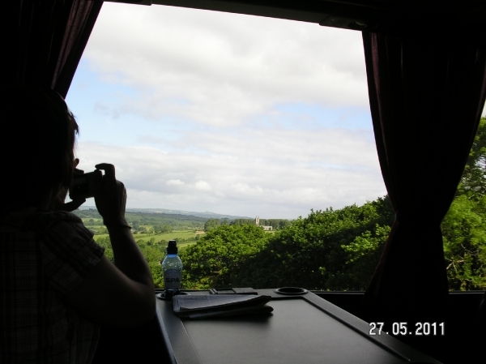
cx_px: 243
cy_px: 182
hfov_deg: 49.0
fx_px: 533
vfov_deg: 37.7
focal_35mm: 38
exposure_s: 1/125
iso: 100
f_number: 5.6
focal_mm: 7.8
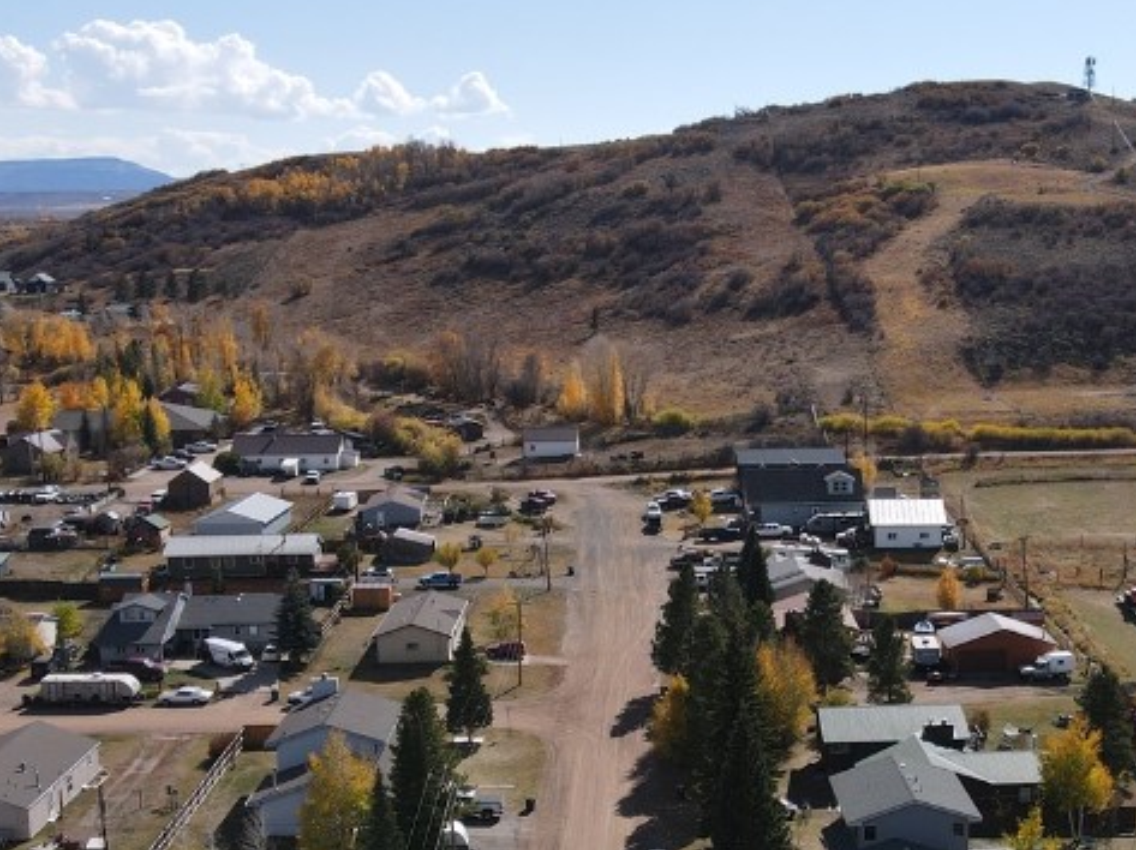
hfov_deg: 36.1
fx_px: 1705
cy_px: 586
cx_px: 826
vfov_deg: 27.8
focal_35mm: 52
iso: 100
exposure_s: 1/60
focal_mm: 4.5
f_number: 2.8
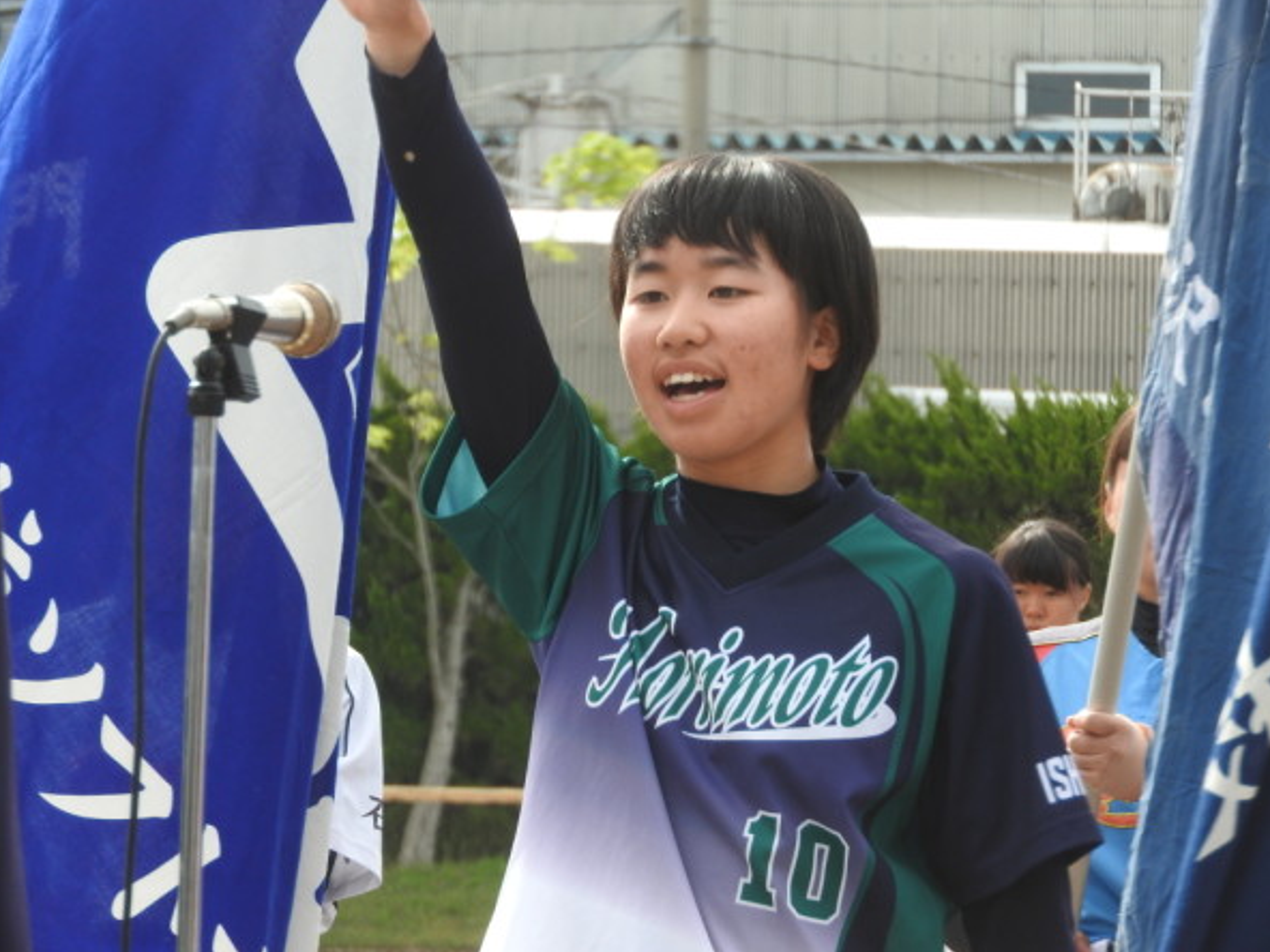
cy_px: 476
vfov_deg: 4.9
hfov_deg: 6.5
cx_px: 635
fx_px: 11153
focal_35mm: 304
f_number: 5.5
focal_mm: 53.7
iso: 100
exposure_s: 1/160
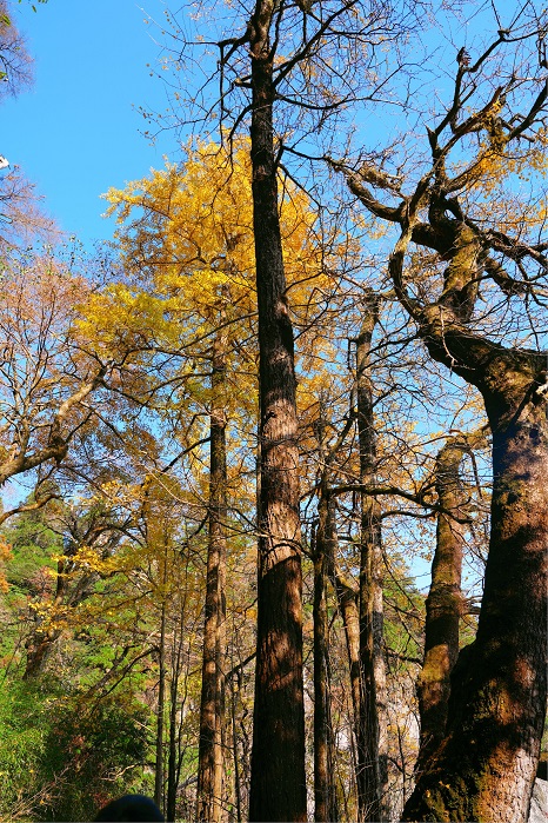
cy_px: 412
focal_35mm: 24
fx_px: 548
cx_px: 274
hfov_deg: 53.1
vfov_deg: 73.7
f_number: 6.3
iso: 100
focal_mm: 24
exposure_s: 1/160
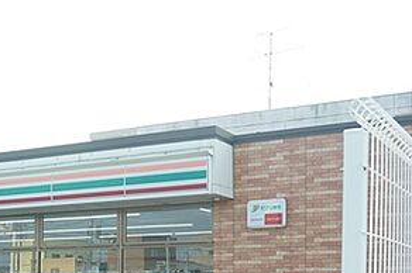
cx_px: 37
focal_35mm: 70
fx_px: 800
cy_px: 286
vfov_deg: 18.8
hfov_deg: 27.8
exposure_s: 1/80
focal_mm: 22
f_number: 5.6
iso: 100
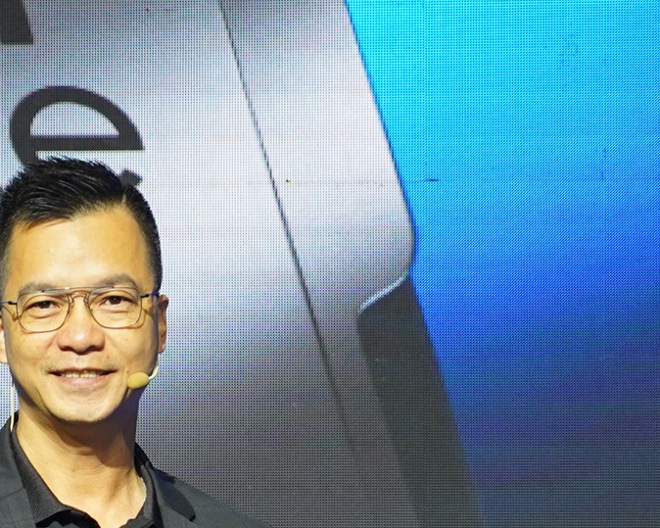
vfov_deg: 5.4
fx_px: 5547
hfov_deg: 6.8
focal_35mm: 284
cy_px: 452
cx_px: 25
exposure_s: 1/125
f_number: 3.5
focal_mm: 68
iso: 800
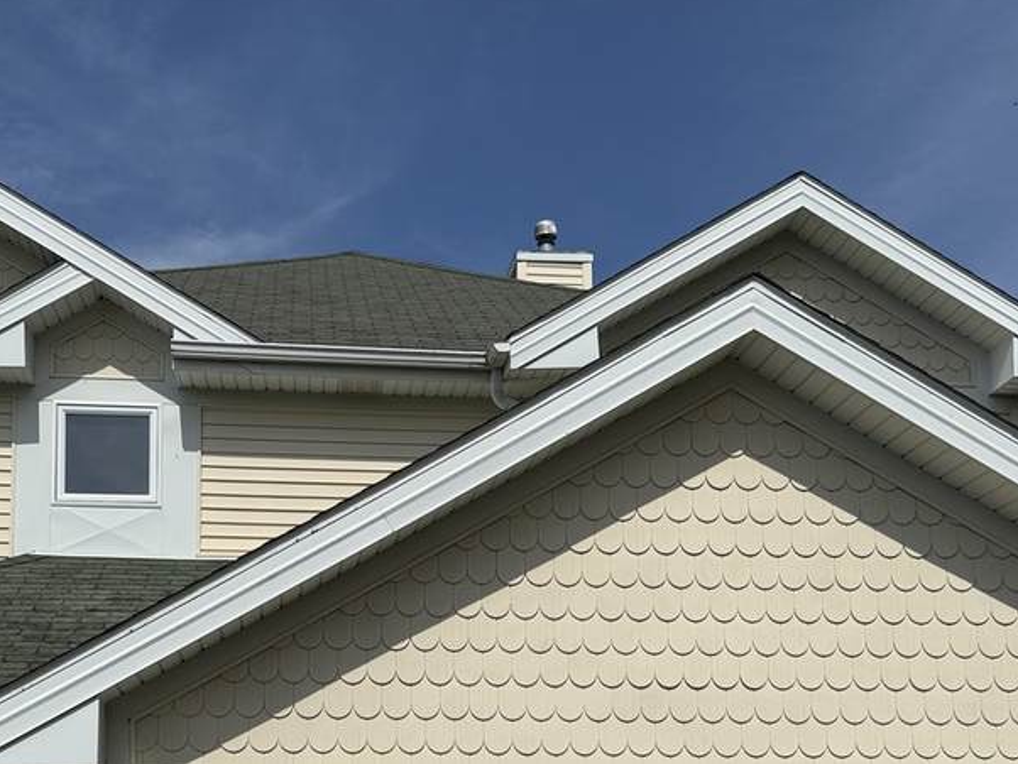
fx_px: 1500
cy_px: 691
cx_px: 428
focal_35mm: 51
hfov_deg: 37.4
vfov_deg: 27.5
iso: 80
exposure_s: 1/14286
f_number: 1.78
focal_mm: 6.76
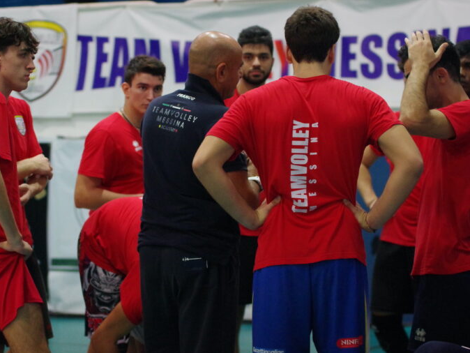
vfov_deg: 12.9
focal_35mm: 115
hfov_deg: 17.1
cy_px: 178
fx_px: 1562
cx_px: 236
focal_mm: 70
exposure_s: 1/400
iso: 6400
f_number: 2.8
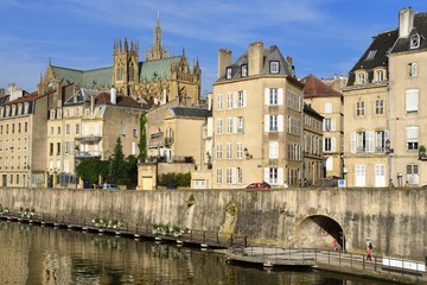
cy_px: 144
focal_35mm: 56
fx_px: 664
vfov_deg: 24.2
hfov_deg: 35.6
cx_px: 187
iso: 200
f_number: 14
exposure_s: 1/250
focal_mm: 48
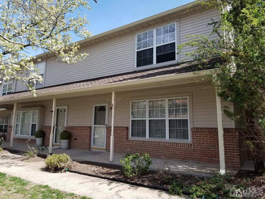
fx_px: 199
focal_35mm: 26
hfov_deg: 67.3
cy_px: 100
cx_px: 132
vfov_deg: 53.1
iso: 50
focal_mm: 4.25
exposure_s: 1/1188
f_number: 1.7
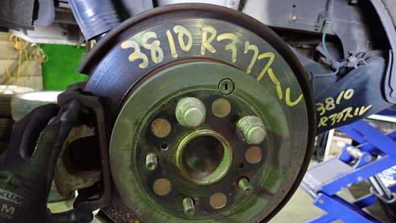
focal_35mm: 28
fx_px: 294
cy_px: 133
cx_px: 202
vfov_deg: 41.3
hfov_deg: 67.9
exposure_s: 1/30
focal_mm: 4.5
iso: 640
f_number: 2
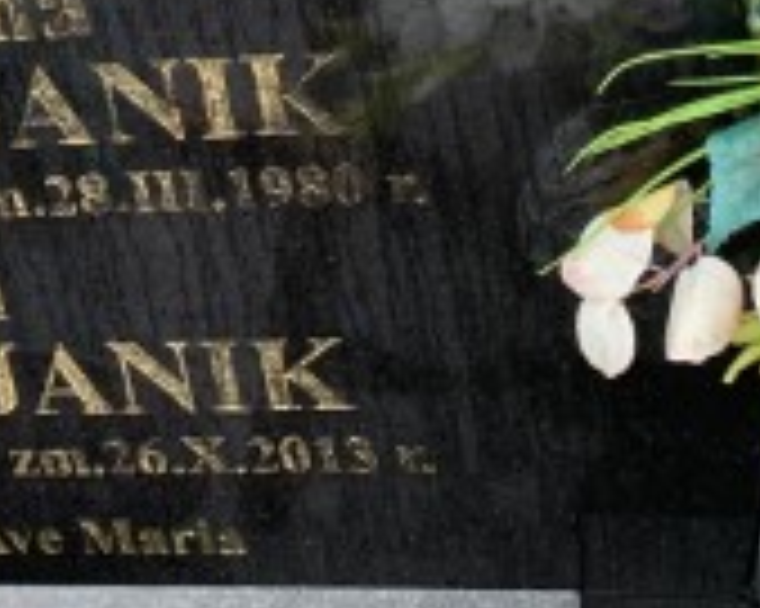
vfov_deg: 14.4
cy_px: -428
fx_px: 2158
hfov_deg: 19.4
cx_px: 13
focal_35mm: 96
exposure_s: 1/121
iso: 32
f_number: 1.8
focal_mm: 4.25
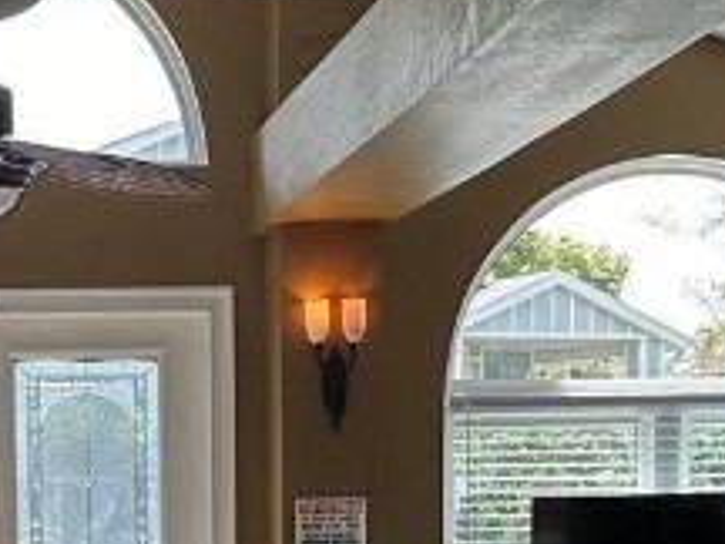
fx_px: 2388
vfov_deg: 12.5
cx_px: 131
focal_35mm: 114
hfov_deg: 17.1
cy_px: 729
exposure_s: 1/374
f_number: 1.78
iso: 80
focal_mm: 6.86
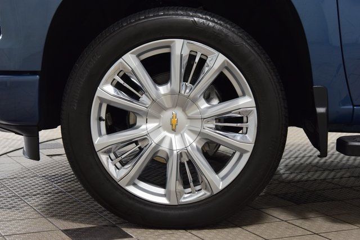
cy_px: 120
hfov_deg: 27.0
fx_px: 750
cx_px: 180
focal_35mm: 75
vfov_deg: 18.2
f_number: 5.6
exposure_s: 1/60
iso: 1600
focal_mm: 50
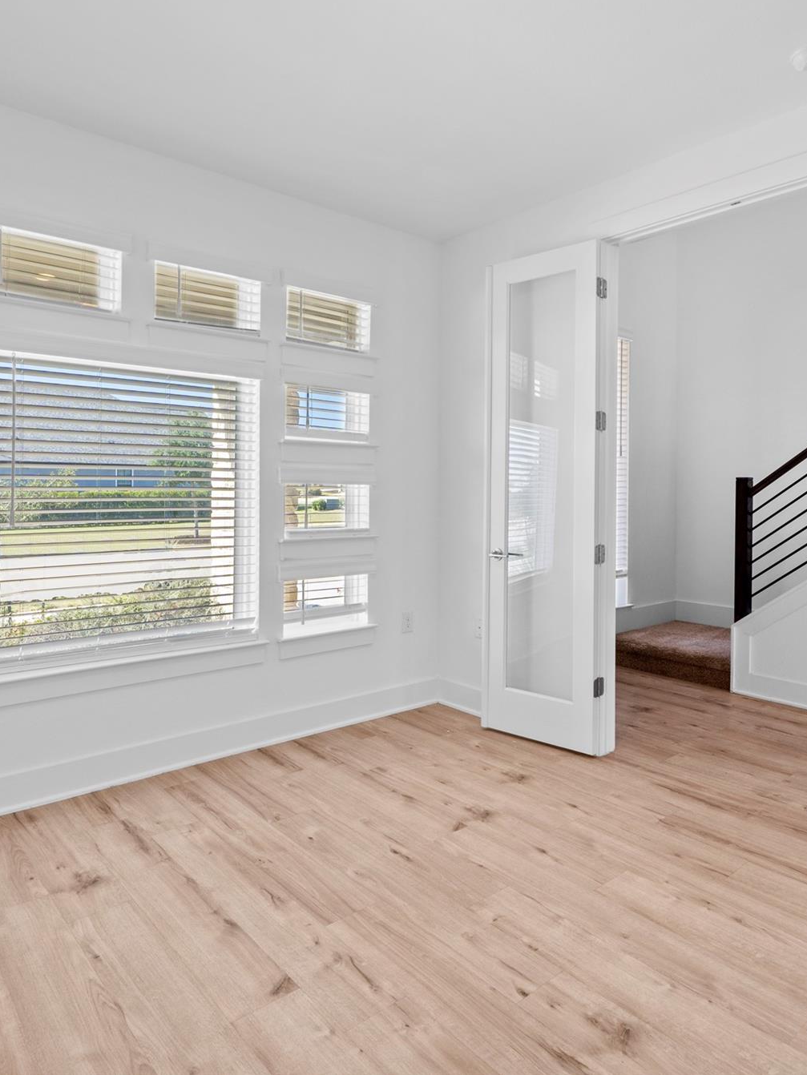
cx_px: 409
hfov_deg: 61.1
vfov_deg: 76.4
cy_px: 531
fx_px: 684
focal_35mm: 22
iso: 250
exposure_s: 1/1.67
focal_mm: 10
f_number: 11
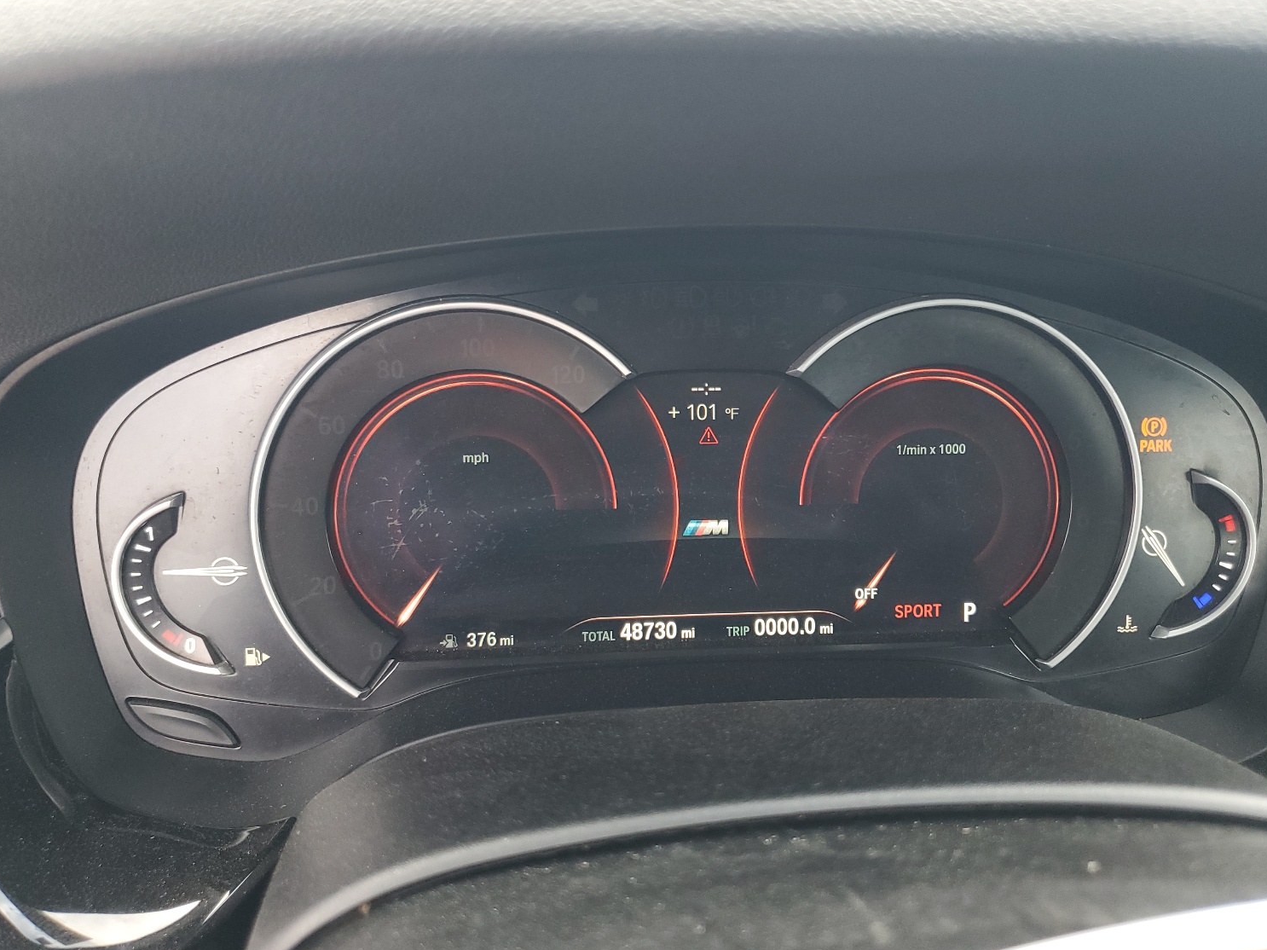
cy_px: 469
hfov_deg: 63.4
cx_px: 651
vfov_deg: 49.7
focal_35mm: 28
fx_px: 1025
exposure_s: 1/120
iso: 85
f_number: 1.5
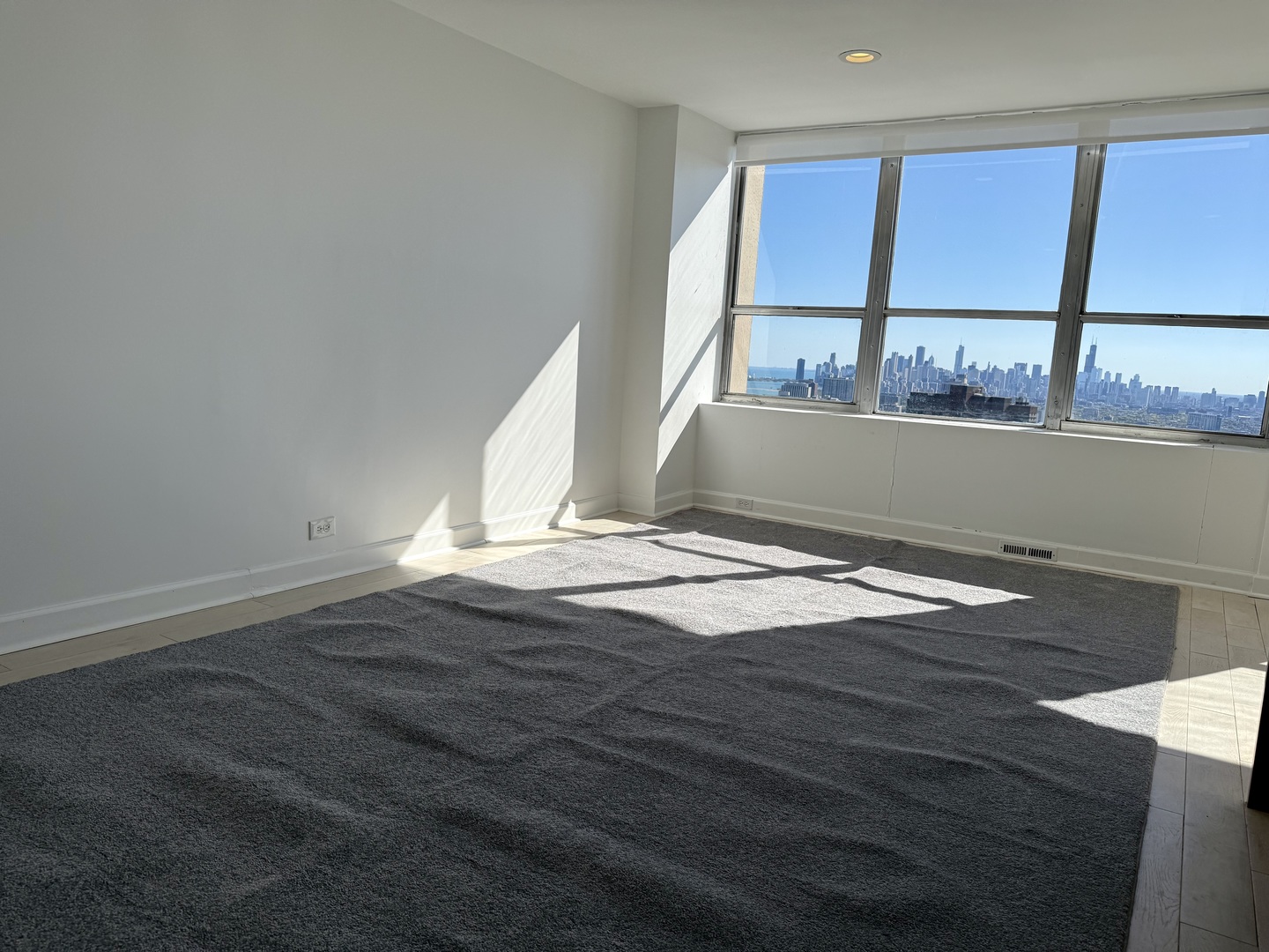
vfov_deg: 56.8
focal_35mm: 24
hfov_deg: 71.6
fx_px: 880
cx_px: 634
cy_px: 476
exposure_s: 1/4975
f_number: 1.78
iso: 80
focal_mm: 6.76
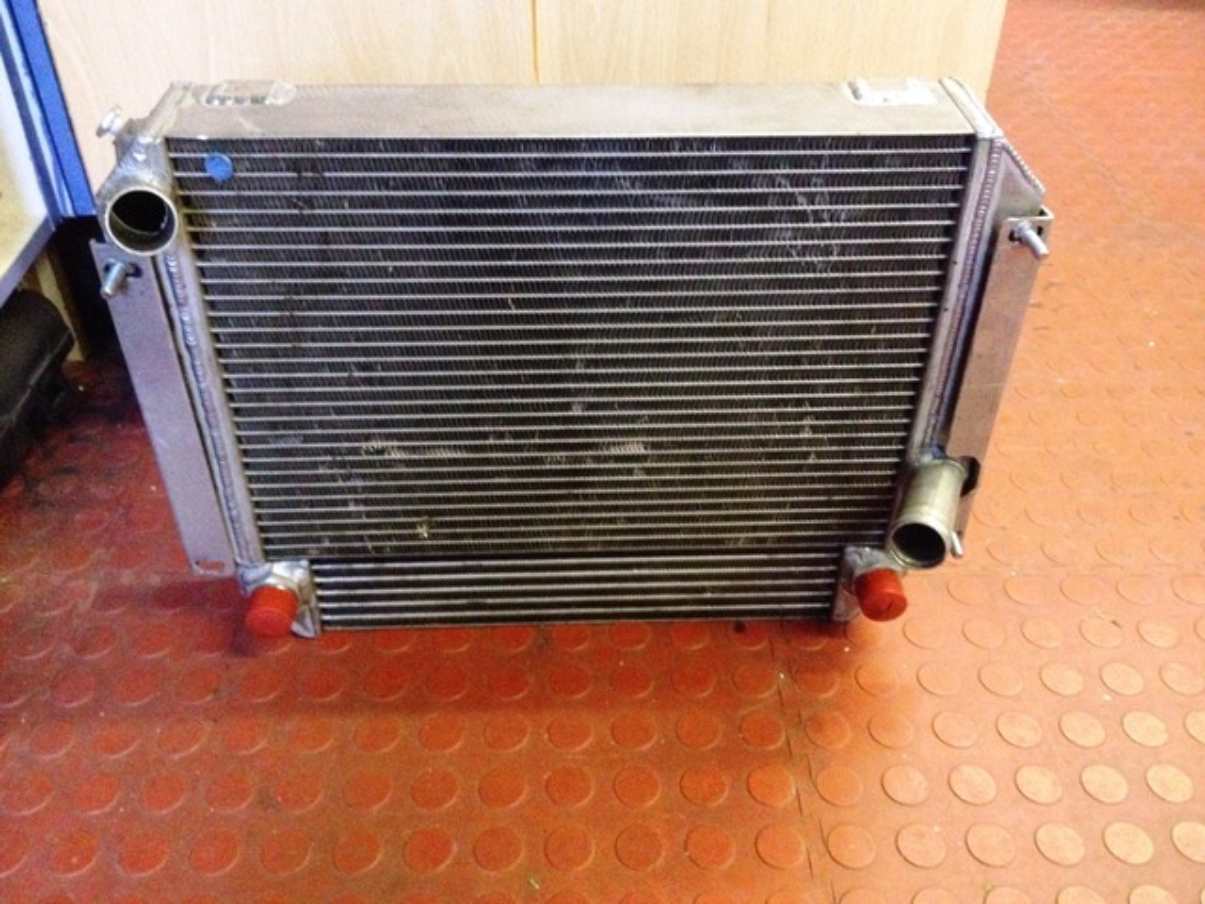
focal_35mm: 35
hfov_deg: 52.6
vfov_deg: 40.7
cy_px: 452
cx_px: 602
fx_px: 1218
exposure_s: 1/15
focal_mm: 4.28
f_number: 2.4
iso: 800
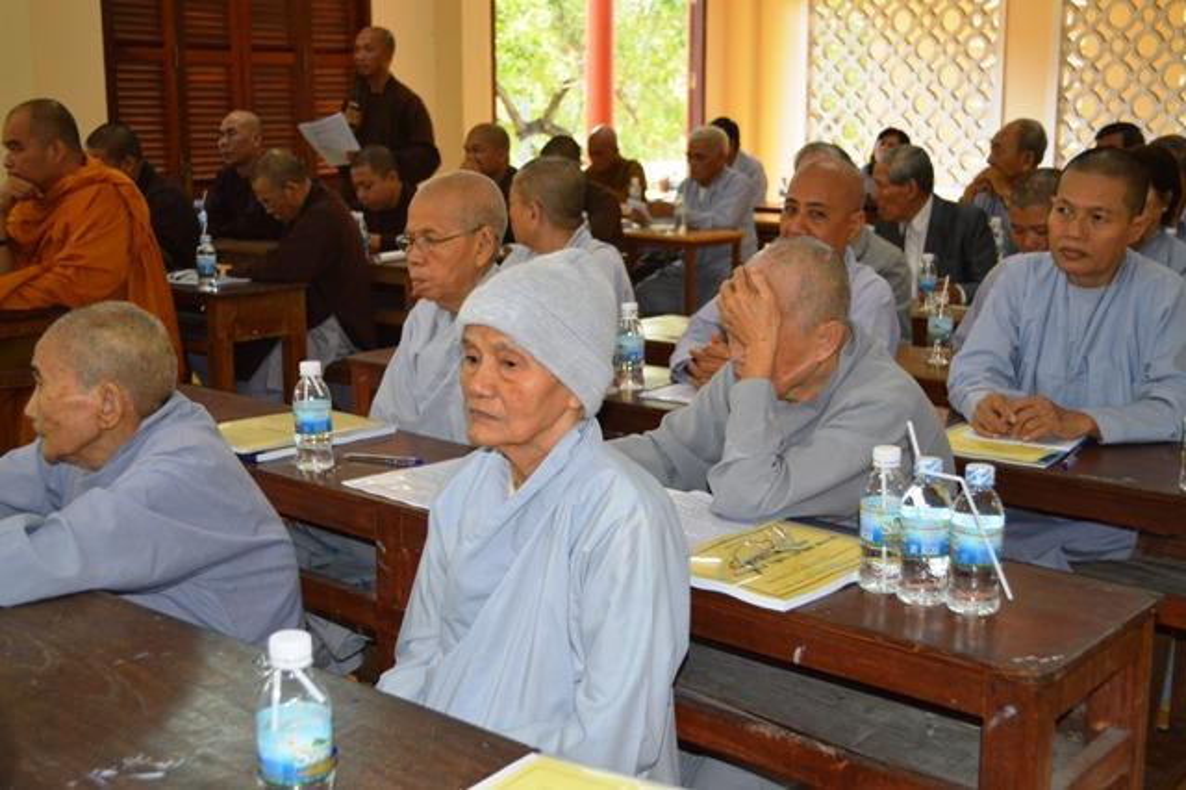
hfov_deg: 45.0
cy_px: 395
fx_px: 1432
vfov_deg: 30.8
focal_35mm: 44
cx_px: 593
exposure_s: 1/60
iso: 900
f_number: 4.5
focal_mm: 29
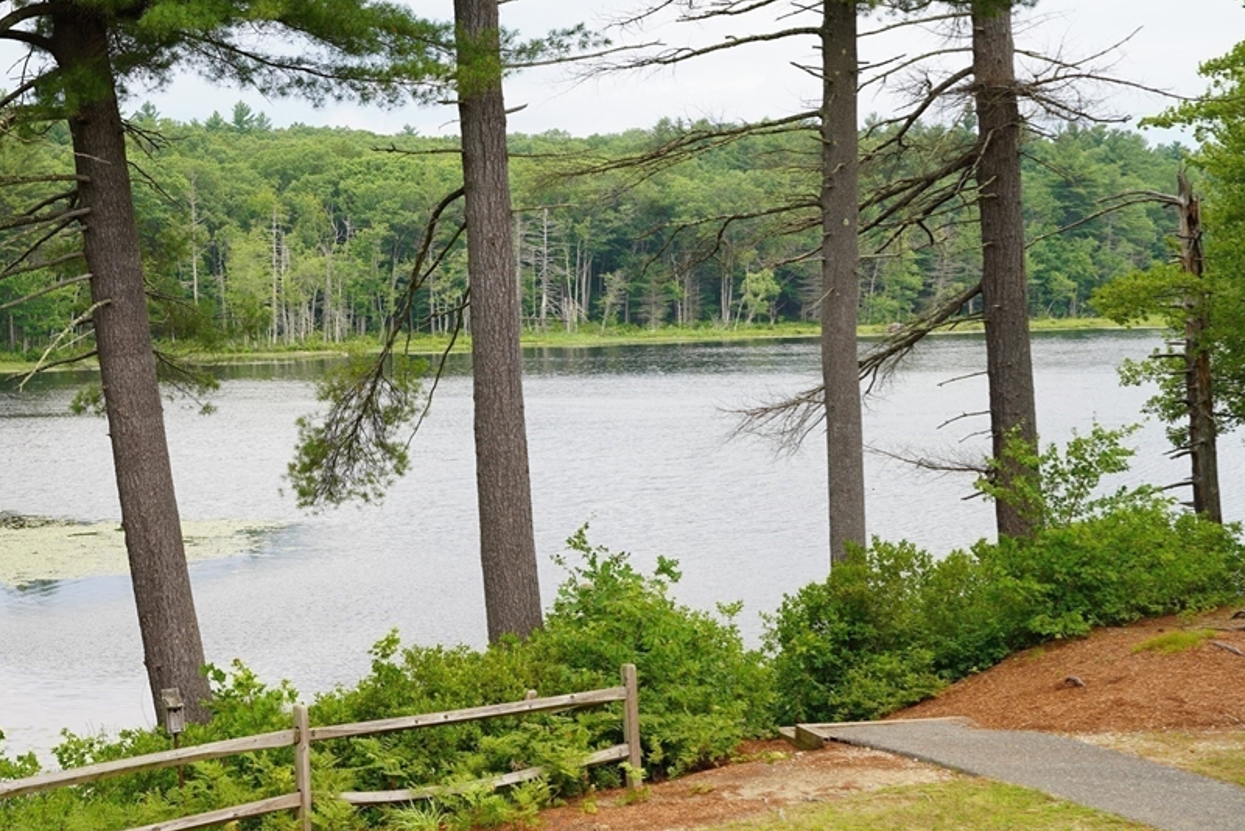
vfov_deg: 21.3
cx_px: 481
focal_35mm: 64
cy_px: 454
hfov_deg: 31.3
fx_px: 2214
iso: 100
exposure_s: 1/100
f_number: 7.1
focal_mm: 50
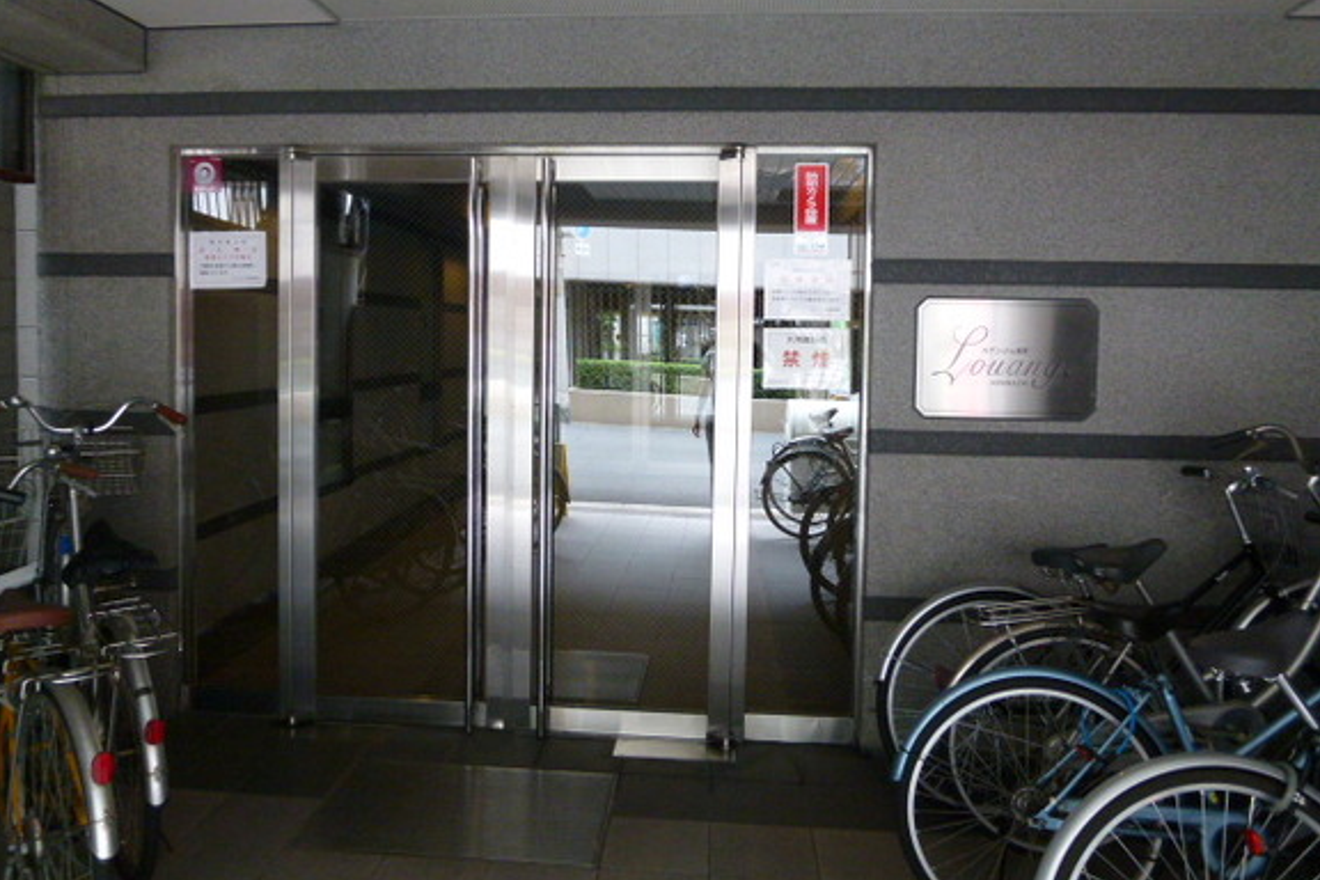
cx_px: 637
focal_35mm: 26
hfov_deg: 69.4
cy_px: 369
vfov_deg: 49.4
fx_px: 953
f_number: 2.2
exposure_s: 1/60
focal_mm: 4.3
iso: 320
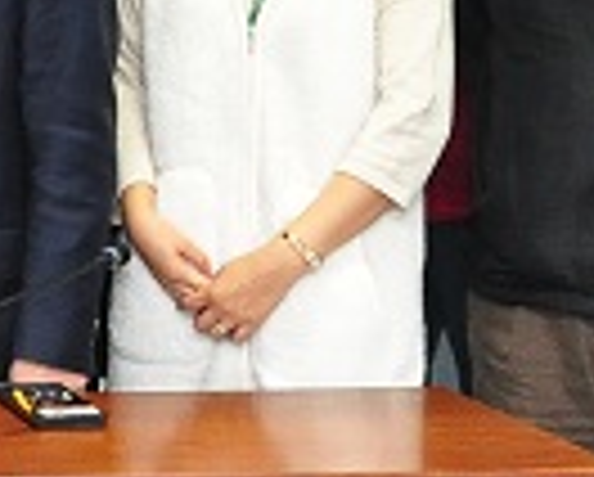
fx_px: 3398
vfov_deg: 8.0
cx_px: -698
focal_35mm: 193
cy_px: 20
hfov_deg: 9.2
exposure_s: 1/60
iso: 2200
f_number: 4.5
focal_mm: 26
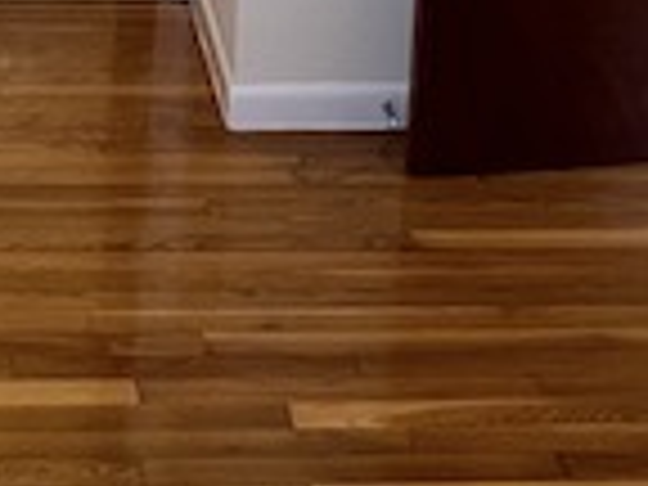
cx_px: 117
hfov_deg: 26.5
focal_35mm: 72
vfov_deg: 17.1
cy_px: -364
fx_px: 1348
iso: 200
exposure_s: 1/120
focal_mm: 1.57
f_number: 1.8
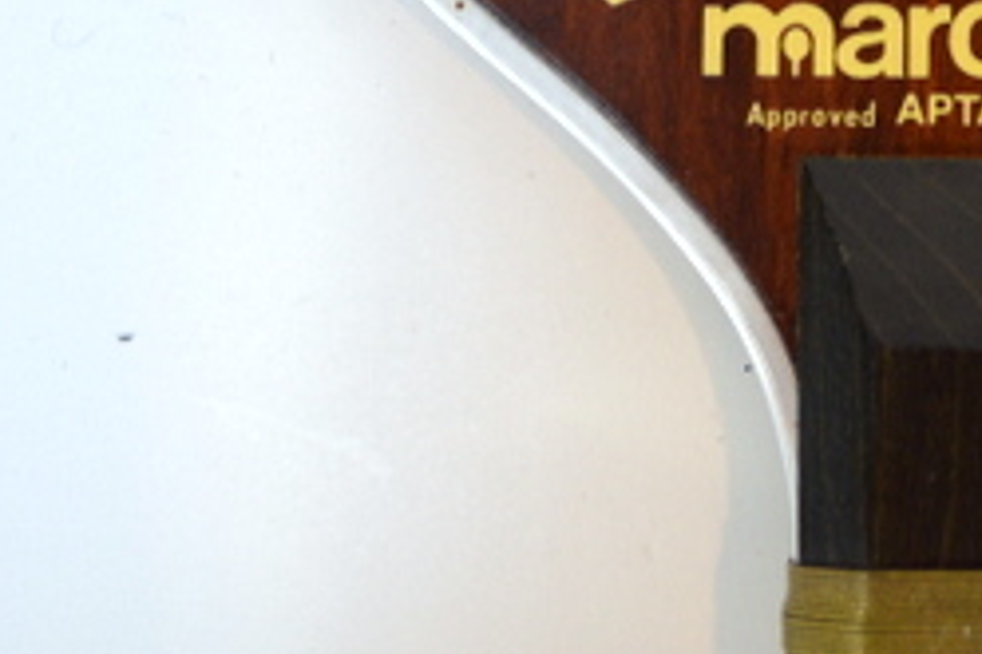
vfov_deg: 12.1
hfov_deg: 18.1
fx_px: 2998
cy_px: -202
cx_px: 1018
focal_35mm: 110
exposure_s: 1/50
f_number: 4.2
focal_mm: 26
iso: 400
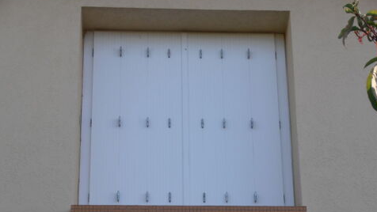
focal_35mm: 122
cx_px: 189
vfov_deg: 9.9
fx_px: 1220
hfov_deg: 17.6
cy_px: 137
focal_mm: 19.64
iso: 80
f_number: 5.5
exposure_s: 1/160
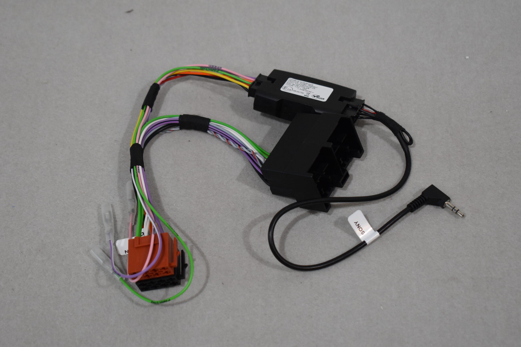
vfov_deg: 18.9
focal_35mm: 72
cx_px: 260
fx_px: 1042
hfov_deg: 28.1
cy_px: 174
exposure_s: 1/250
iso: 800
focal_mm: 48
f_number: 5.3
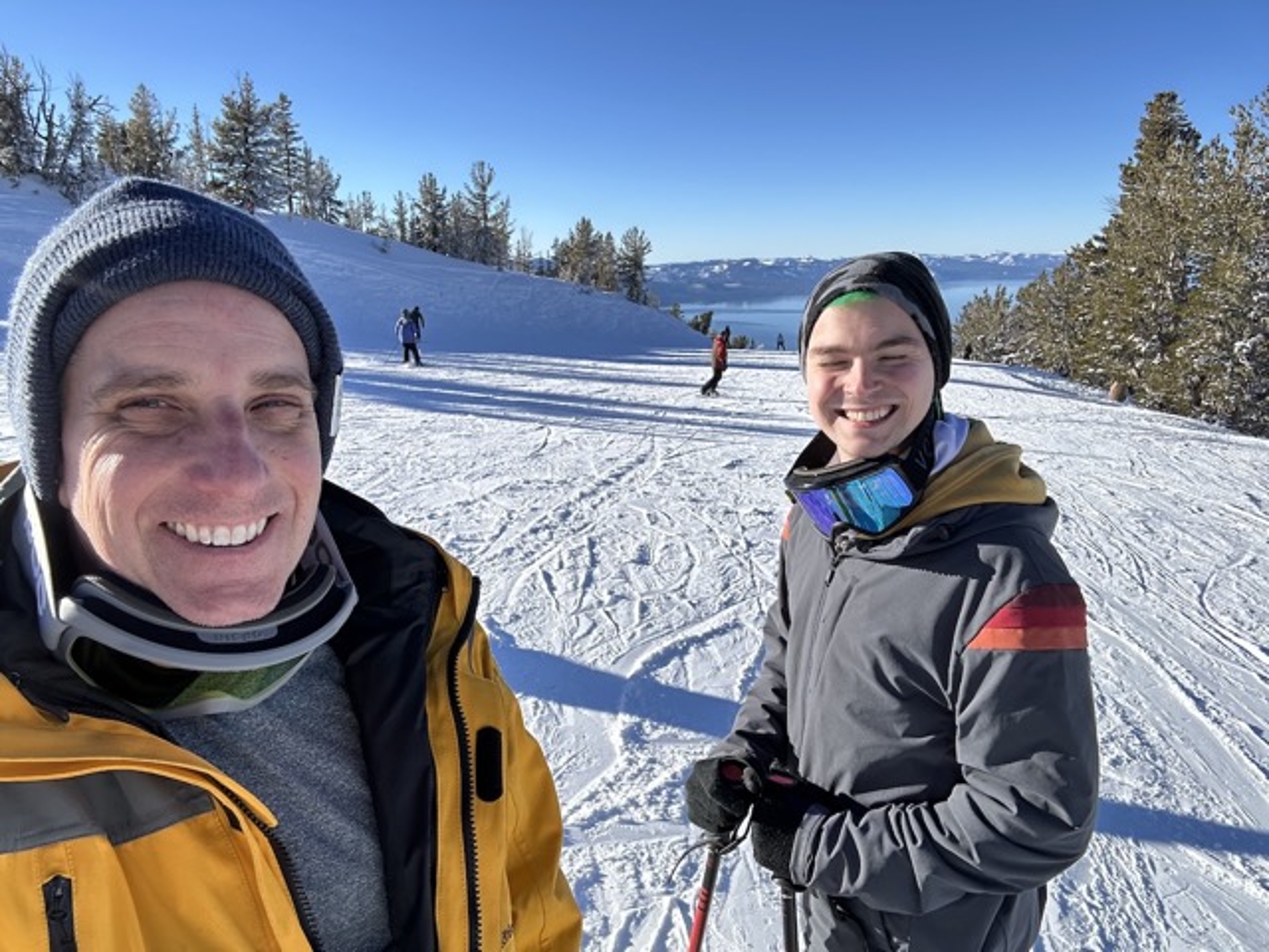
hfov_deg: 73.9
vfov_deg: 58.9
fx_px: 843
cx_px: 634
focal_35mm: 23
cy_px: 476
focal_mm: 2.69
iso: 25
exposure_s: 1/857
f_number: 1.9
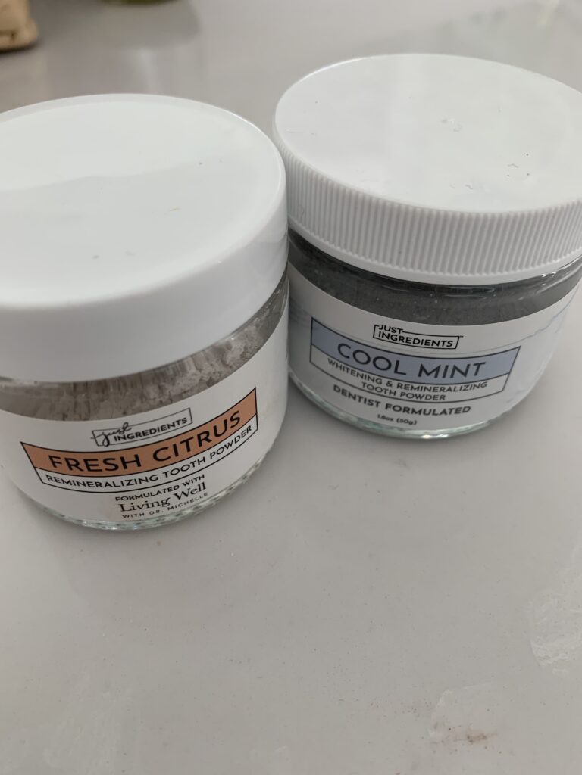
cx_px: 291
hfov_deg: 53.1
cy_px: 388
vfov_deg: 67.3
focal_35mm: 26
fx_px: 583
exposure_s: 1/121
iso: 80
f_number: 1.8
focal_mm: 4.25
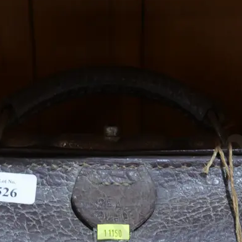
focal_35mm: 88
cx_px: 136
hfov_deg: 19.7
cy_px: 224
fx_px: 696
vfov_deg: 19.3
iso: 1000
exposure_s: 1/60
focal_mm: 19
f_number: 5
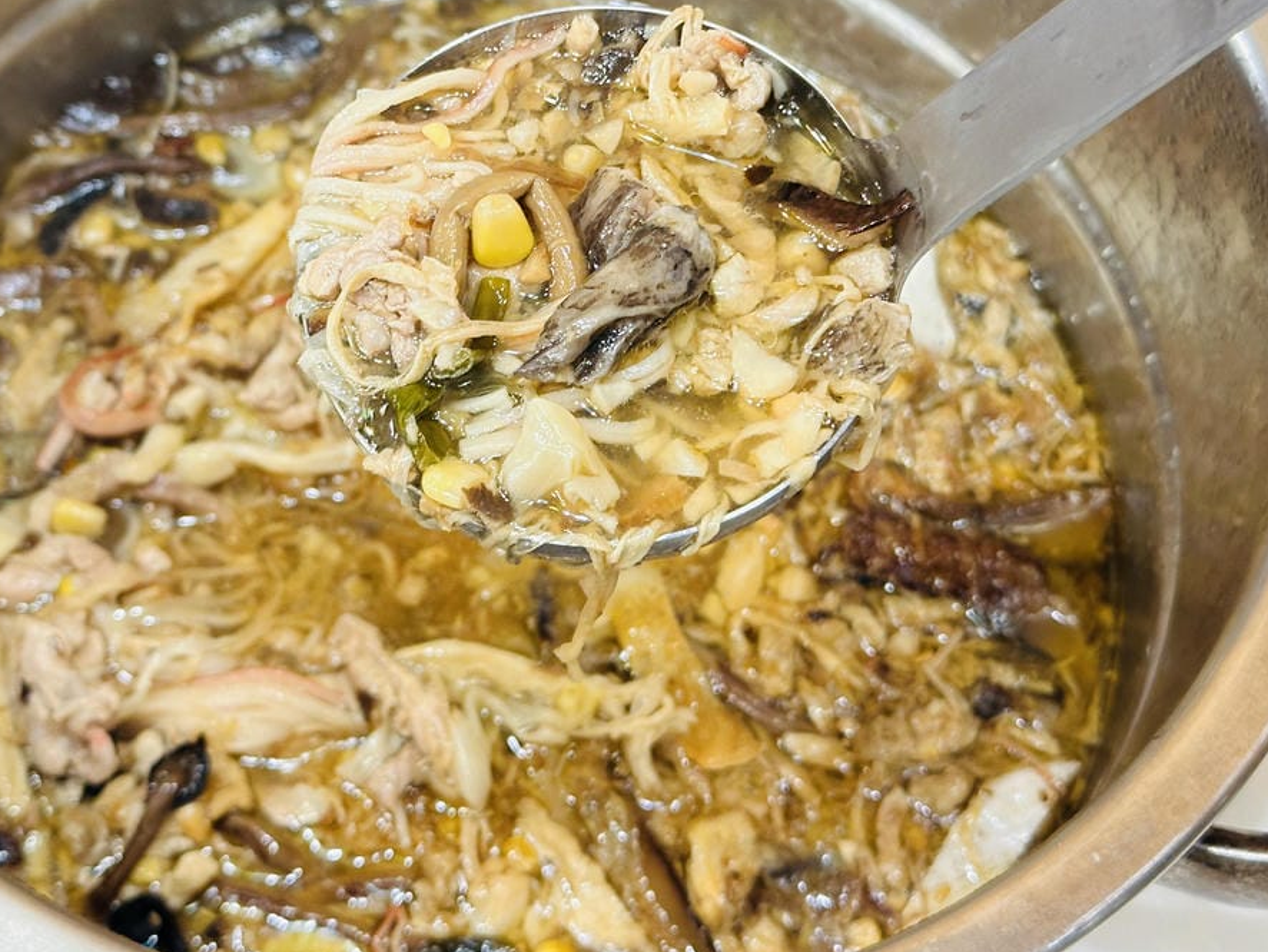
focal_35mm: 65
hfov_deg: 29.8
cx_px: 550
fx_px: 2382
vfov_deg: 22.6
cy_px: 365
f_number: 1.78
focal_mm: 6.86
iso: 250
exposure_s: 1/60
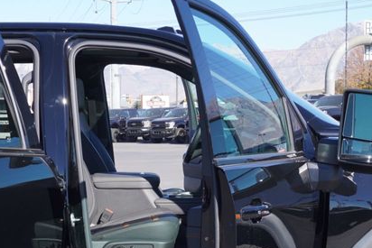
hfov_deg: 25.9
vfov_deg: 17.1
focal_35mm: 78
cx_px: 199
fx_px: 809
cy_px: 243
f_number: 6.3
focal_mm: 21
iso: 100
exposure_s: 1/160
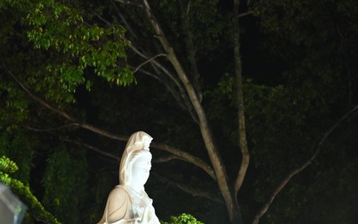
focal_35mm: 80
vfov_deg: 15.6
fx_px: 781
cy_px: 278
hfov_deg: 25.8
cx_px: 185
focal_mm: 50
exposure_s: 1/80
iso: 800
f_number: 2.8
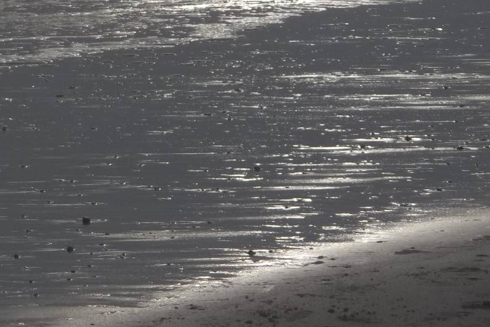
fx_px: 4696
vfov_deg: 4.0
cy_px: 103
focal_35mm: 345
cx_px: 311
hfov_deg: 6.0
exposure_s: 1/125
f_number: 14.4
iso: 80
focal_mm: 29.5
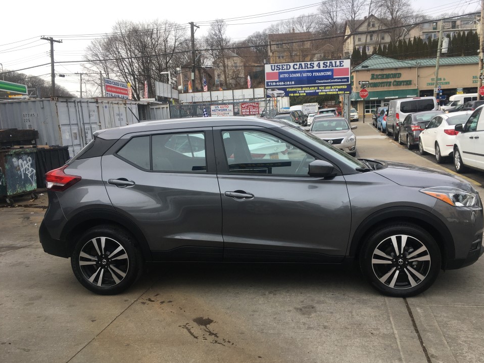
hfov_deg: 58.3
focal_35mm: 31
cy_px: 193
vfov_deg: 45.4
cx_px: 255
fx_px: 433
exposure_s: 1/499
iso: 25
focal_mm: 4.15
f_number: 2.2
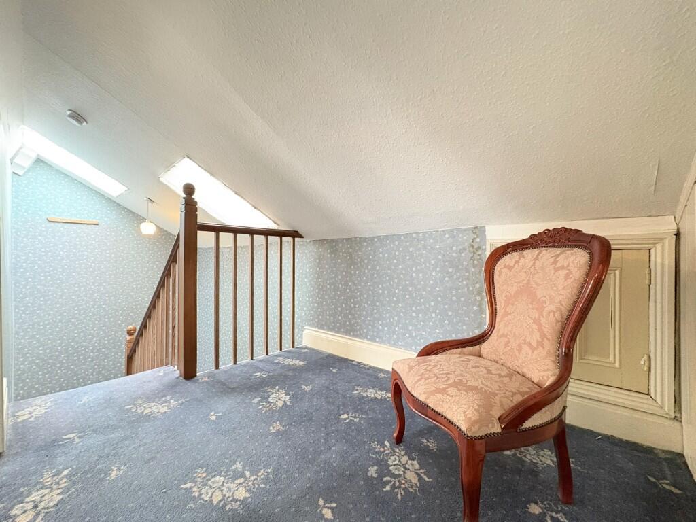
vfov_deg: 85.7
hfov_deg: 102.1
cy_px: 261
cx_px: 348
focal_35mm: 14
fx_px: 281
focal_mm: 2.22
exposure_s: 1/50
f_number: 2.2
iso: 640
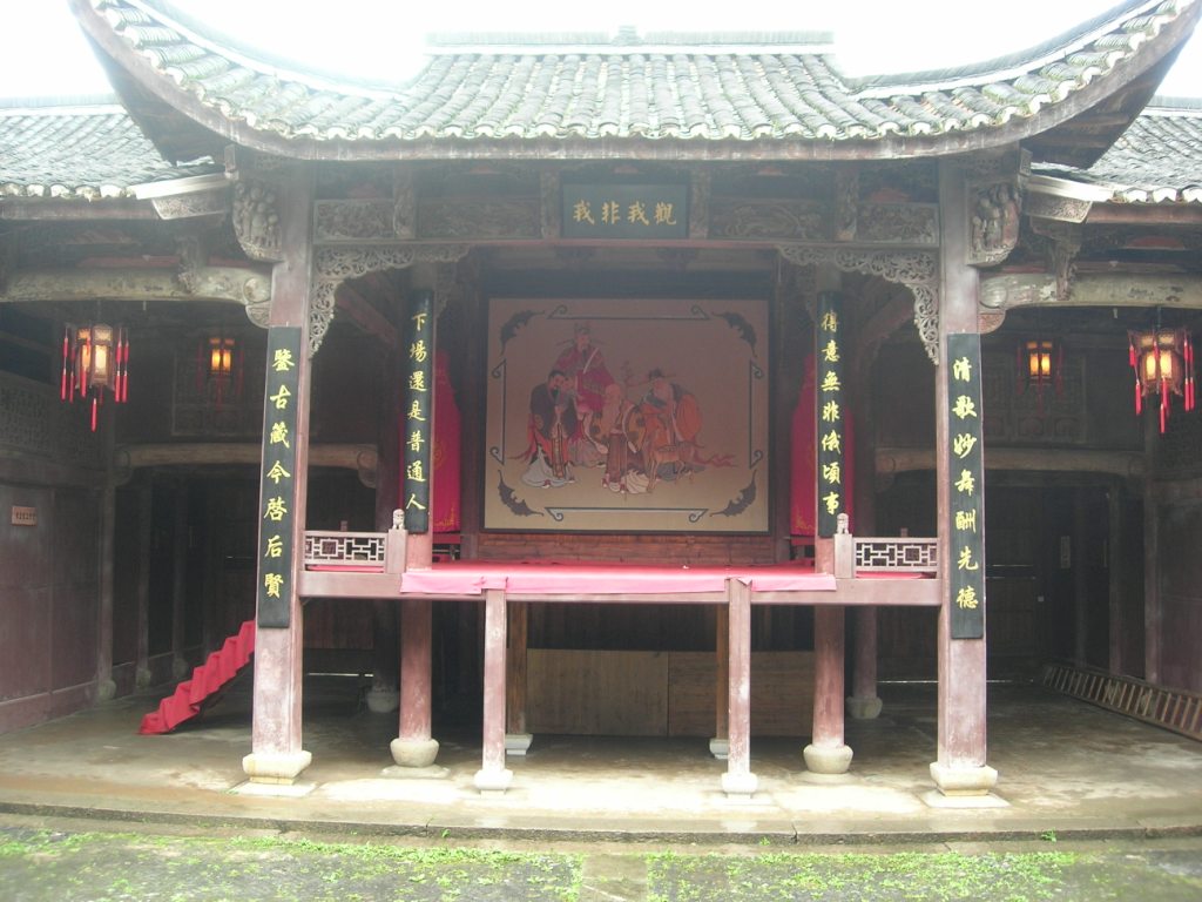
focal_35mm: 38
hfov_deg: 49.0
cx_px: 601
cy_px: 451
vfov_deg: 37.7
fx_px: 1320
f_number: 2.8
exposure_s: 1/36.5
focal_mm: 7.8
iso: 64
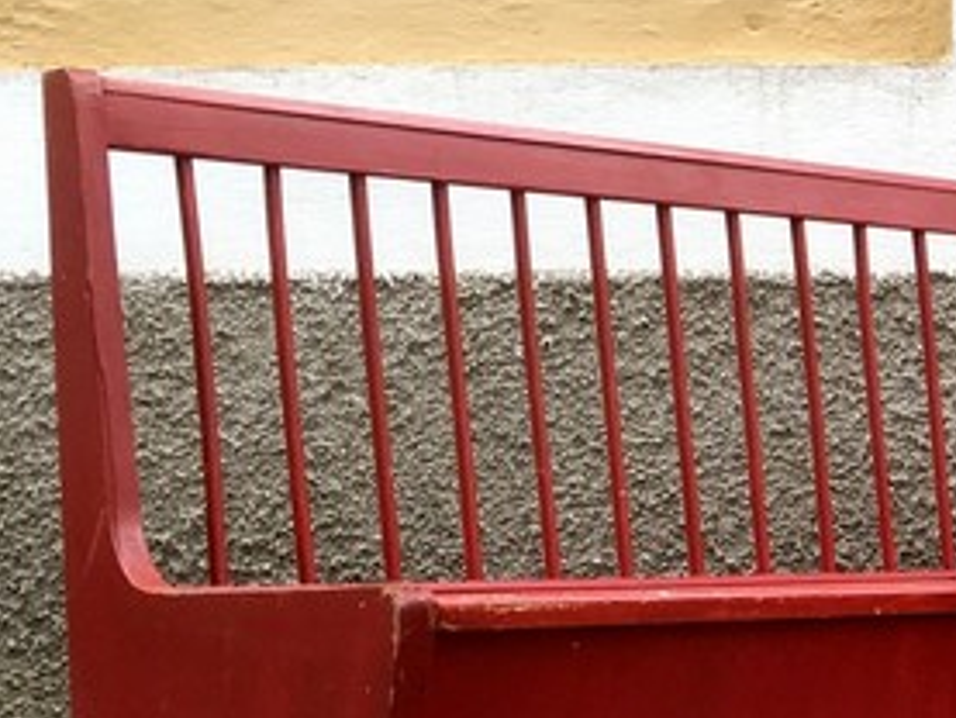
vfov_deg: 16.4
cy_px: 635
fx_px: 2459
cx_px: 1425
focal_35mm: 89
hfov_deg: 19.3
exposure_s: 1/131
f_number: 2.2
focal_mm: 4.15
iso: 25
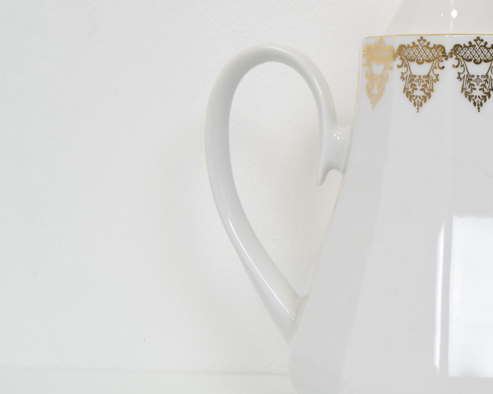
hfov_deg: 33.3
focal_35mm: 53
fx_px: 773
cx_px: 456
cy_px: 189
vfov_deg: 28.6
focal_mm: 18
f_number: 7.1
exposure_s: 1/200
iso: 1600
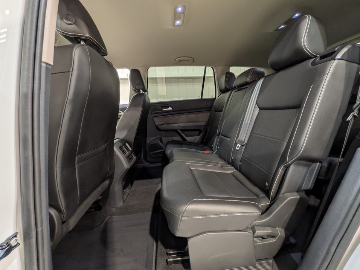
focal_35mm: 15
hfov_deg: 98.2
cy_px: 142
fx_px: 156
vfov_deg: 81.7
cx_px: 183
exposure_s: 1/25
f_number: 2.2
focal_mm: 1.83
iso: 82
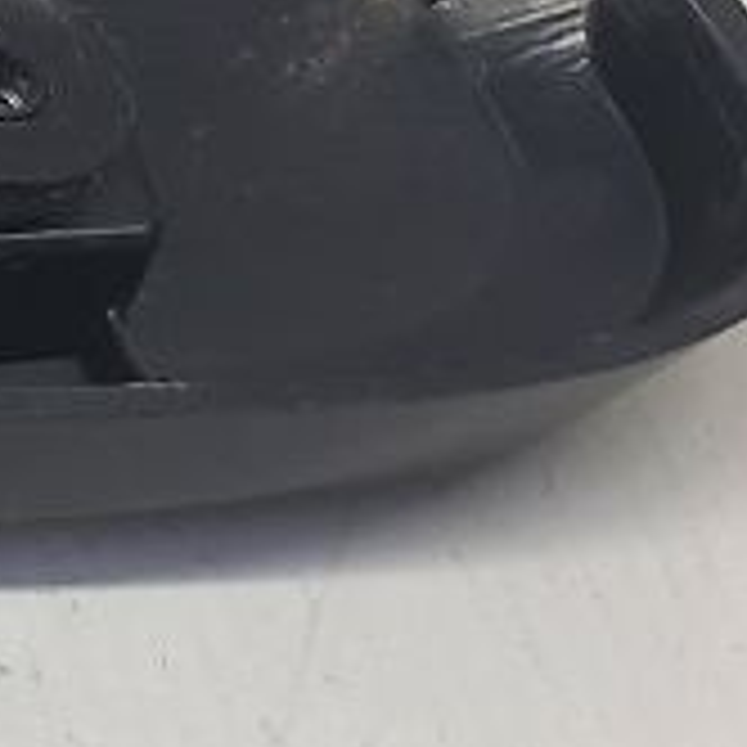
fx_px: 3906
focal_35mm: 160
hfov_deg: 9.0
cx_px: -1440
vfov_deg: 10.6
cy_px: -364
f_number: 2
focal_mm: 4.6
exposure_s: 1/50
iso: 64
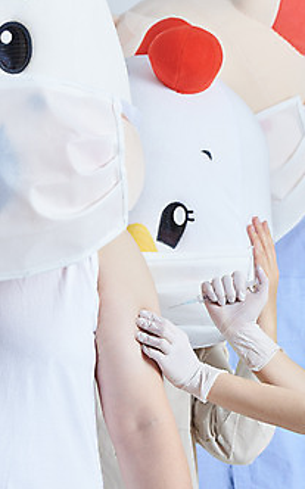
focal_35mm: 246
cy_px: 234
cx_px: 125
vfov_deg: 8.5
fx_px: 3277
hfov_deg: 5.3
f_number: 14
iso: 100
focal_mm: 200
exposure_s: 1/125
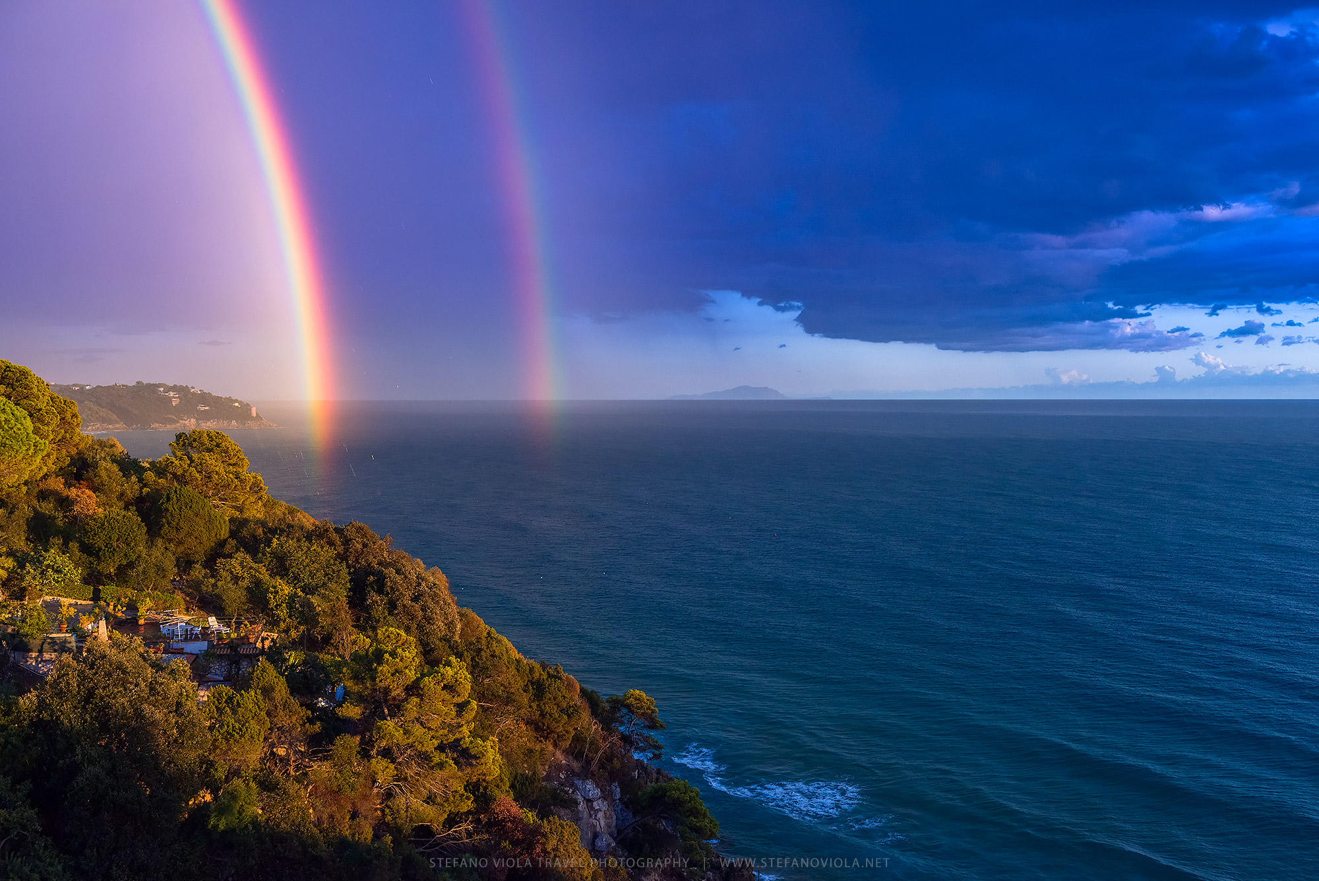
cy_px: 440
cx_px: 660
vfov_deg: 38.9
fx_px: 1246
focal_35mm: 34
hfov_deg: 55.8
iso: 800
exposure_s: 1/200
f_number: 5.6
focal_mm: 34
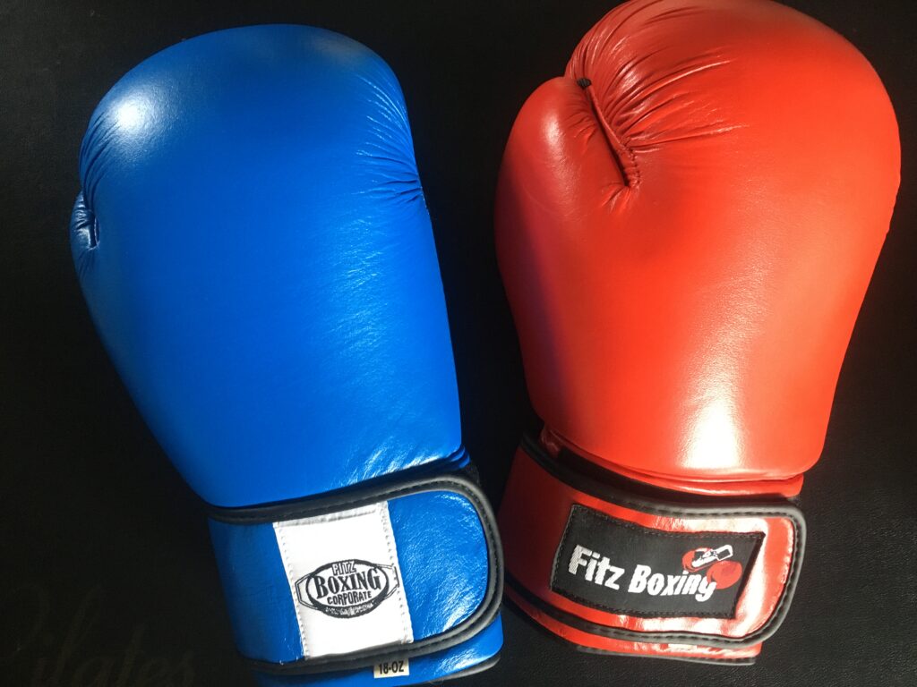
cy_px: 344
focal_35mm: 29
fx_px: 768
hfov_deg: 61.7
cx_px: 458
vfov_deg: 48.2
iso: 200
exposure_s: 1/20
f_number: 2.2
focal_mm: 4.15
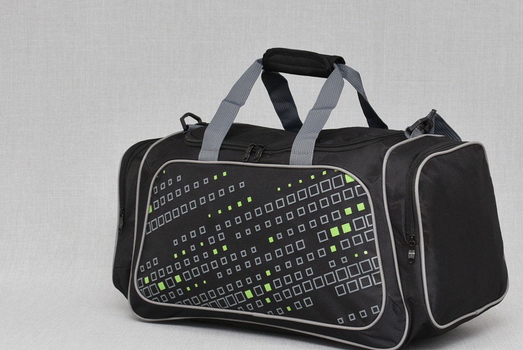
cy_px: 187
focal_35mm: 53
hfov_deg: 37.5
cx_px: 287
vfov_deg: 25.6
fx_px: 771
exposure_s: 1/60
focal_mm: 32
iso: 100
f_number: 5.6
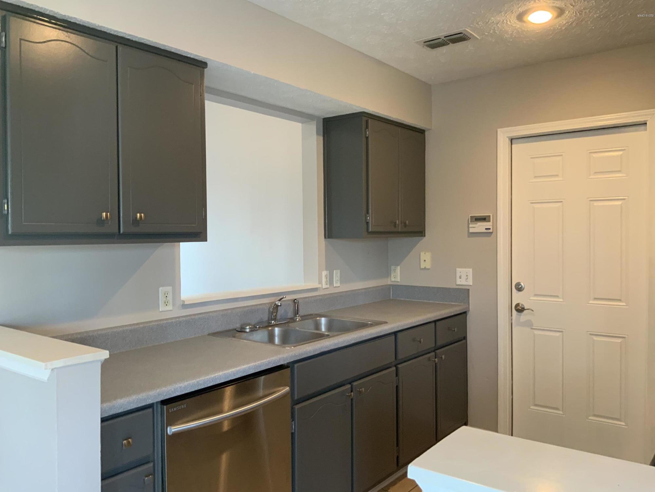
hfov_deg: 61.7
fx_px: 549
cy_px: 246
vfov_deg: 48.2
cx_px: 328
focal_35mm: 29
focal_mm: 3
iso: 200
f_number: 1.8
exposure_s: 1/60
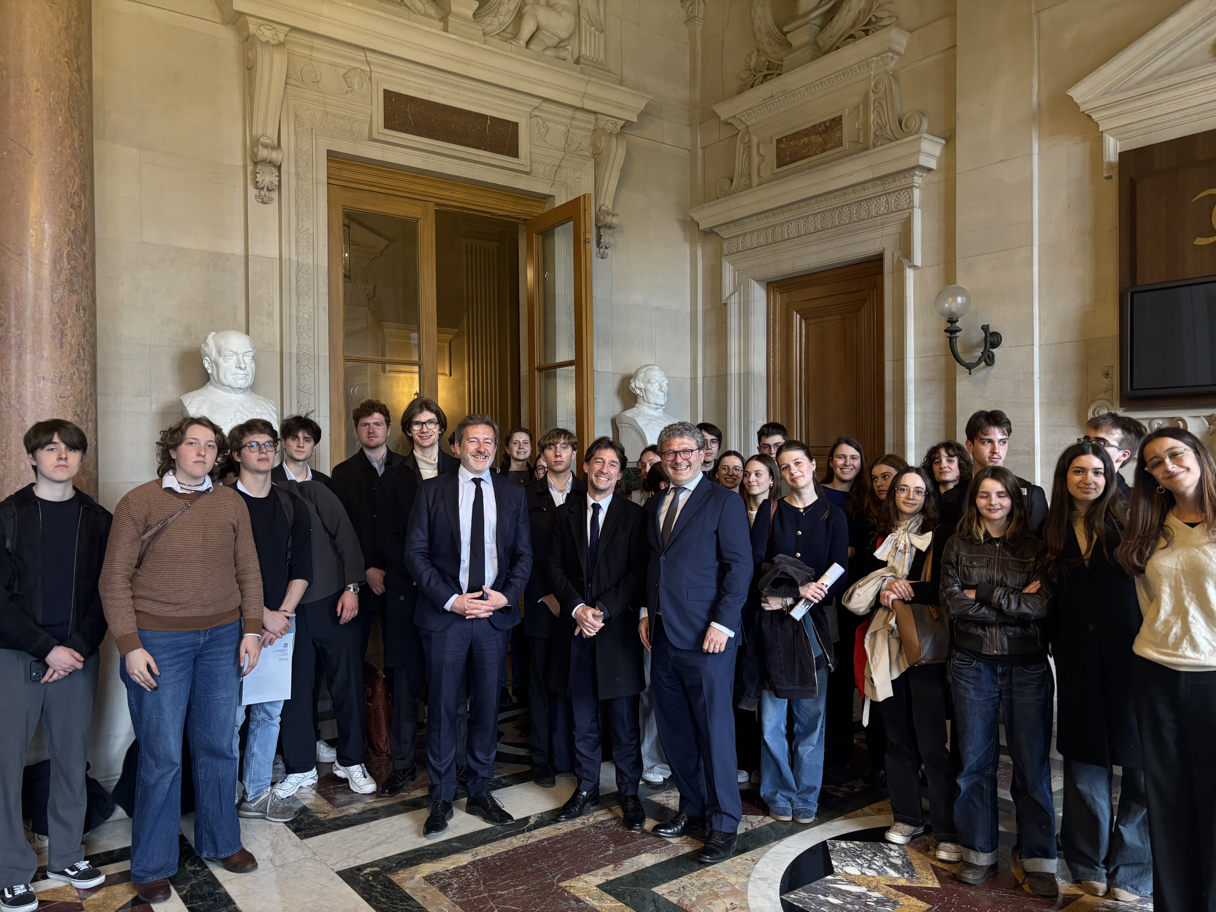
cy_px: 456
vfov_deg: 53.1
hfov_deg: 67.3
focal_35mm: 26
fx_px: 913
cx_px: 608
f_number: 1.6
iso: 160
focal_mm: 5.96
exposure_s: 1/50
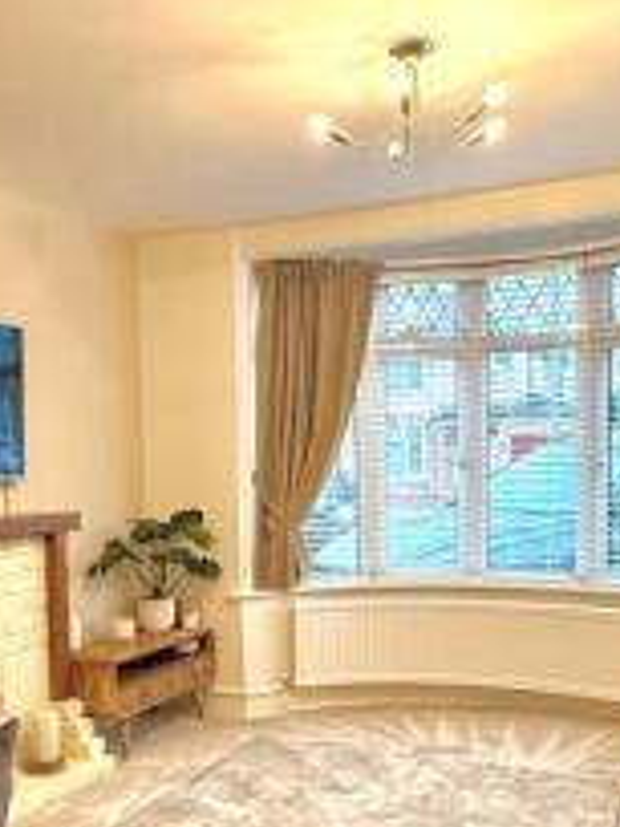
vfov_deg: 46.1
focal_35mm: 40
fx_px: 955
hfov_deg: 35.8
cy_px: 545
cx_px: 237
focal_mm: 2.22
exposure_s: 1/100
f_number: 2.2
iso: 250
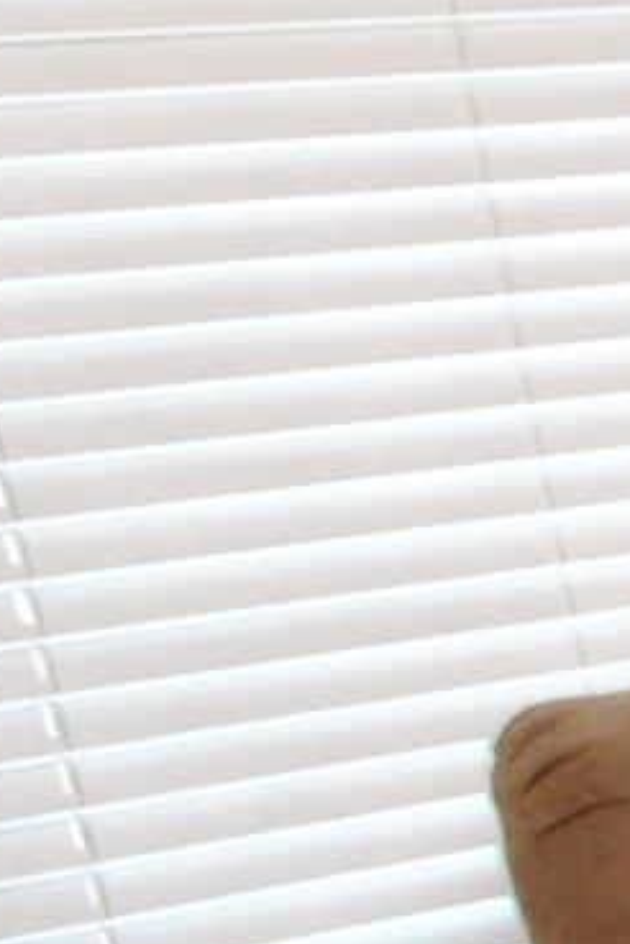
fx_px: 3202
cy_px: 599
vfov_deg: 16.8
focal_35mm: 122
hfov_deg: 6.1
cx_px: 3270
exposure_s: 1/8
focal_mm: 10
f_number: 8
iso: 400
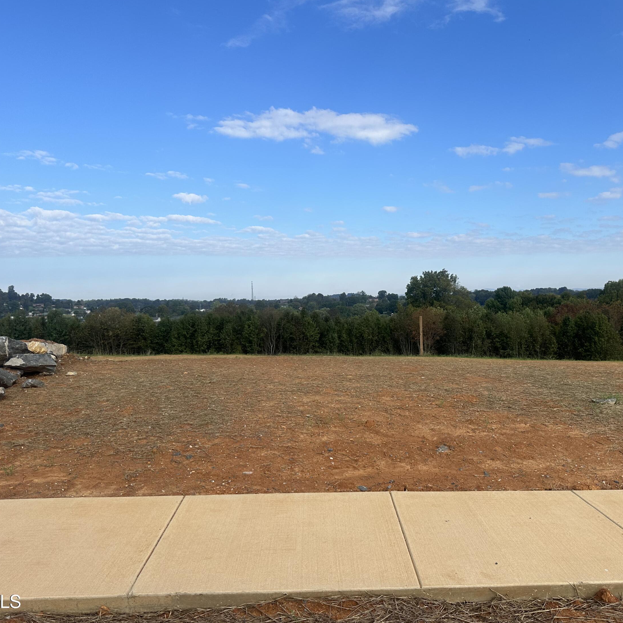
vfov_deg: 55.6
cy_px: 312
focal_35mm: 29
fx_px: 590
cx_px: 368
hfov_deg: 55.3
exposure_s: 1/4184
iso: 80
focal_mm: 6.86
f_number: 1.78
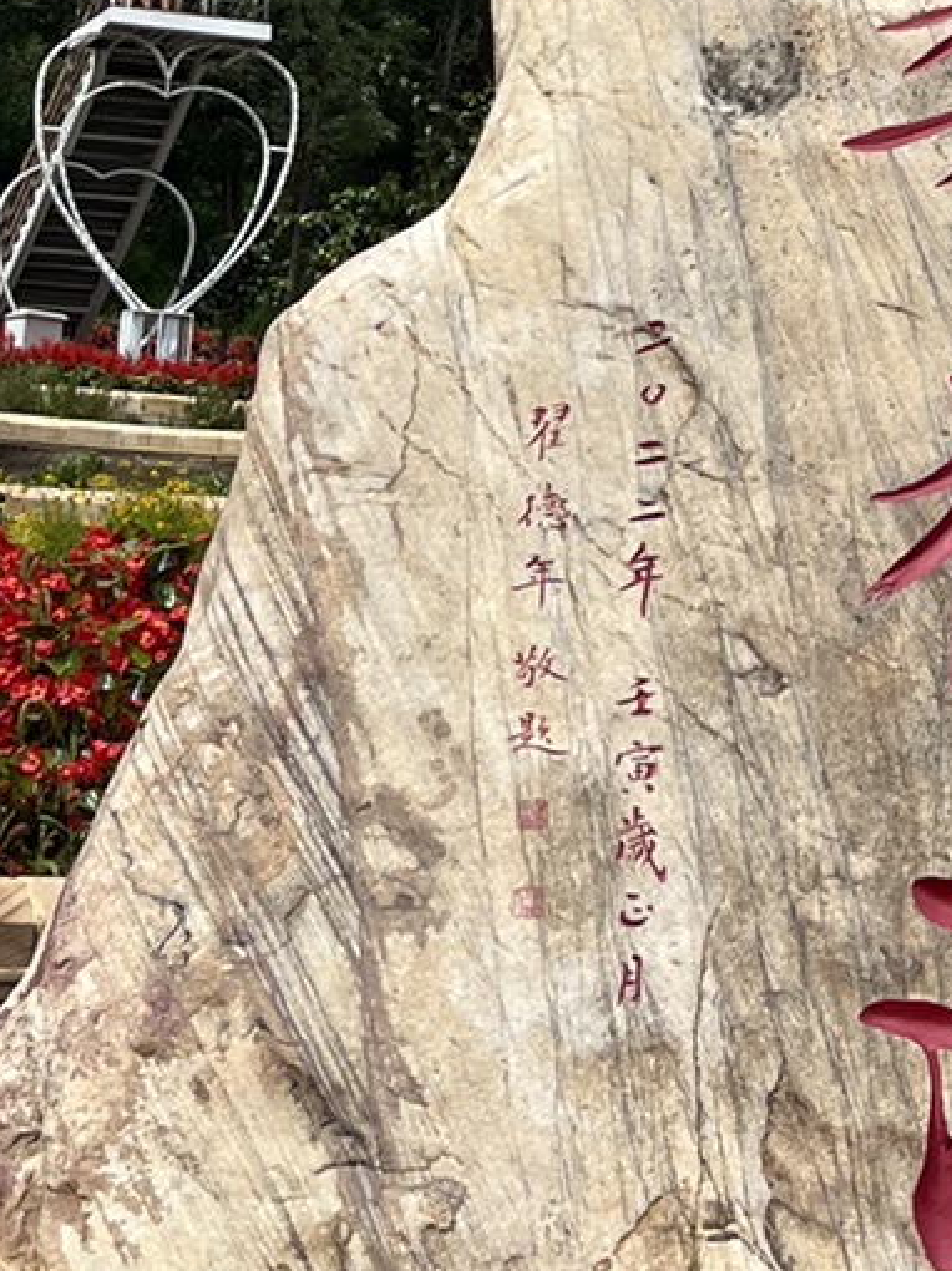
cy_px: -297
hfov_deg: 14.1
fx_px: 3743
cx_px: 1102
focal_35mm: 102
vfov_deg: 18.2
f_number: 1.6
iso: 50
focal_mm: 5.1
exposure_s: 1/3049
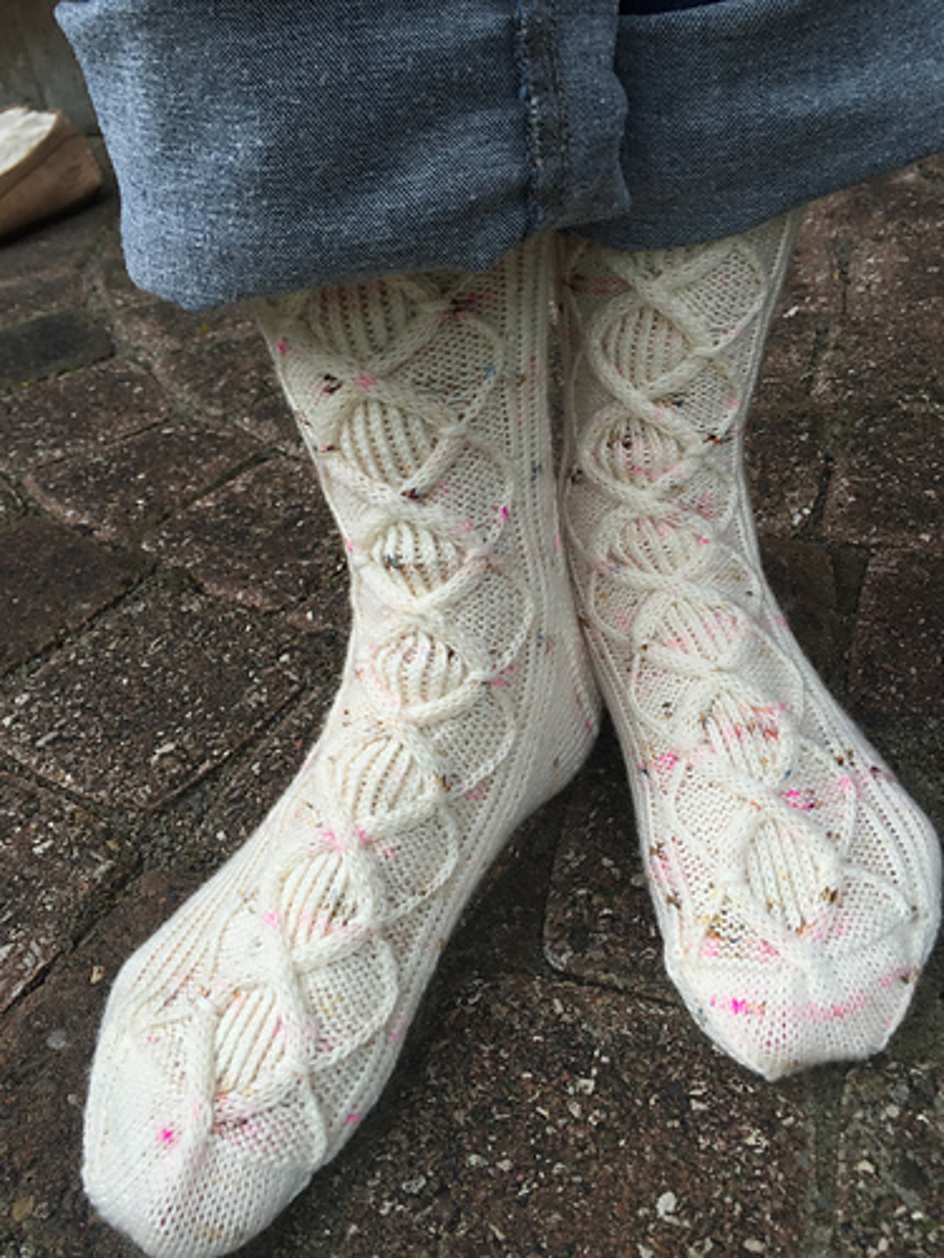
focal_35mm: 29
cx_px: 472
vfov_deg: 61.7
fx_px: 1054
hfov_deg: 48.2
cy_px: 629
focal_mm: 4.15
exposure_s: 1/824
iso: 32
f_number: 2.2
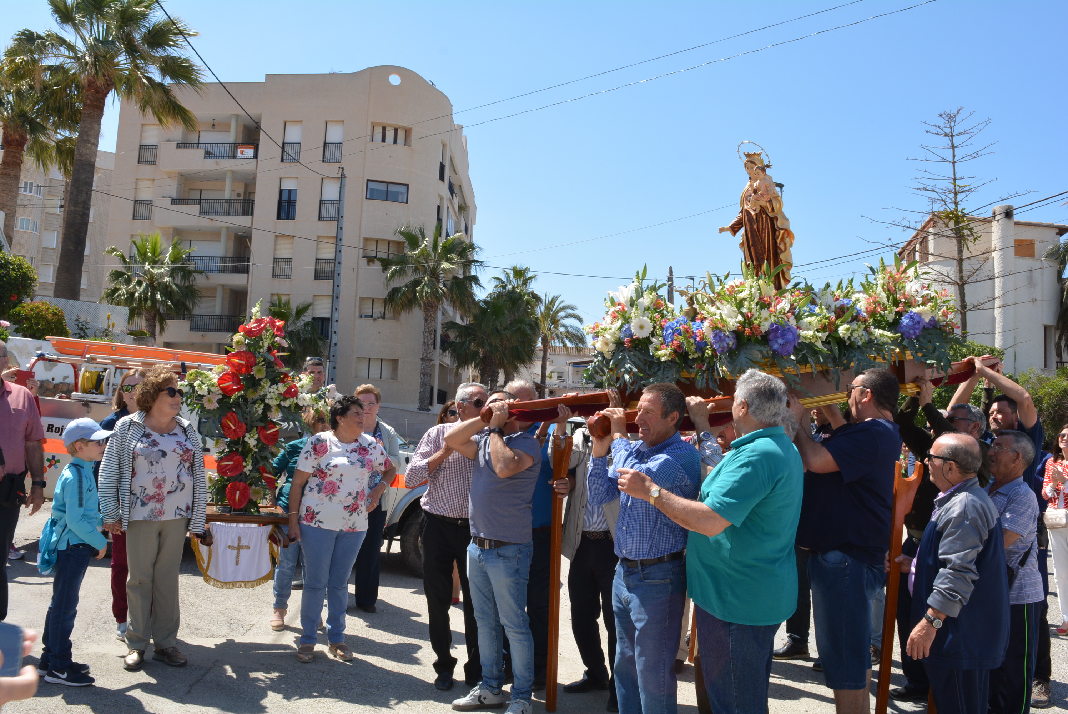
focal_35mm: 30
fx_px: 891
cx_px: 534
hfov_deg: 61.9
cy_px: 357
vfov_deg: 43.7
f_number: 16
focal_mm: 20
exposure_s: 1/200
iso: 400
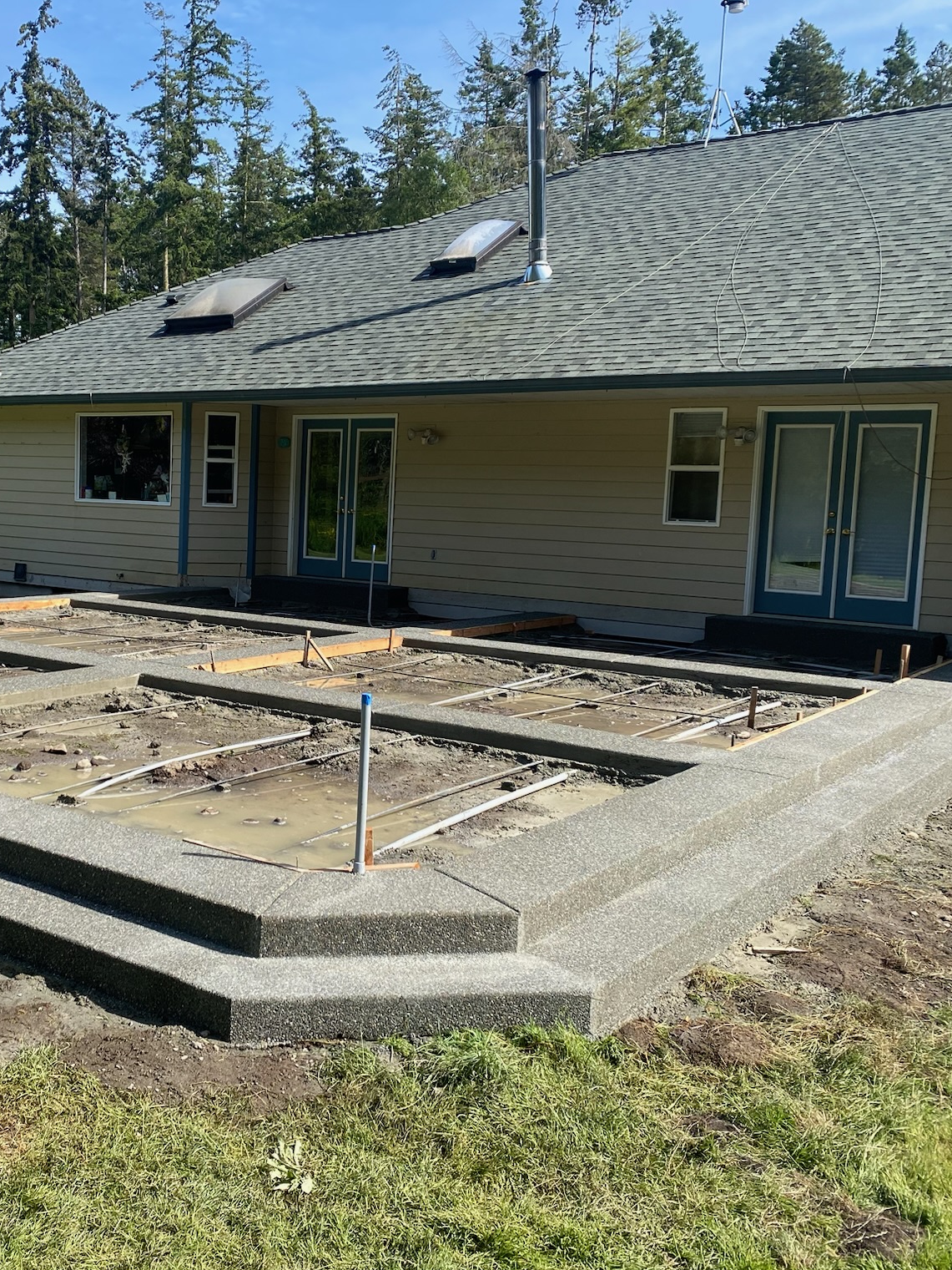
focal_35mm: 35
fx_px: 1283
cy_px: 640
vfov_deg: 52.6
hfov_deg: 39.7
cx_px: 248
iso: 32
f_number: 1.8
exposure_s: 1/1429
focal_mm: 4.25
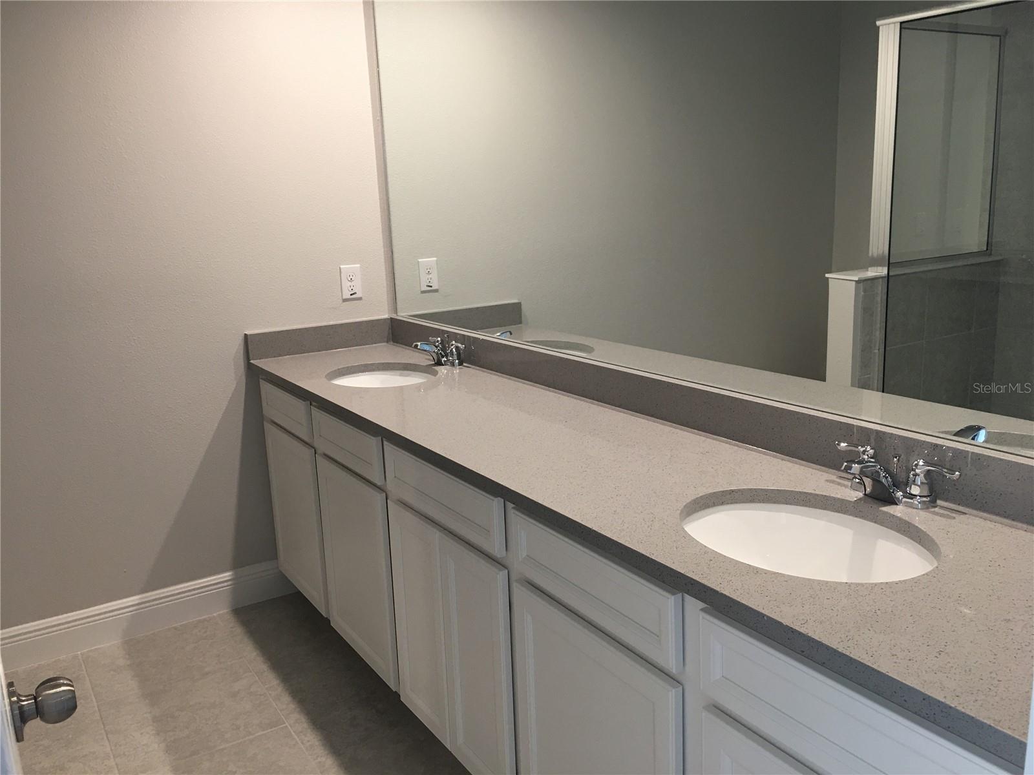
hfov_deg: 61.7
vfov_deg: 48.2
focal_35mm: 29
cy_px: 388
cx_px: 517
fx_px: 866
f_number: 2.2
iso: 25
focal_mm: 4.15
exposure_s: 1/15
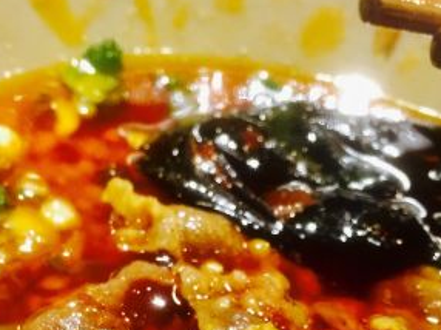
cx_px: 244
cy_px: 363
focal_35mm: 71
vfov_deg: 19.8
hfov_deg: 27.4
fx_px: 904
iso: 160
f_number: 2.2
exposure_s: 1/33
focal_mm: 4.15
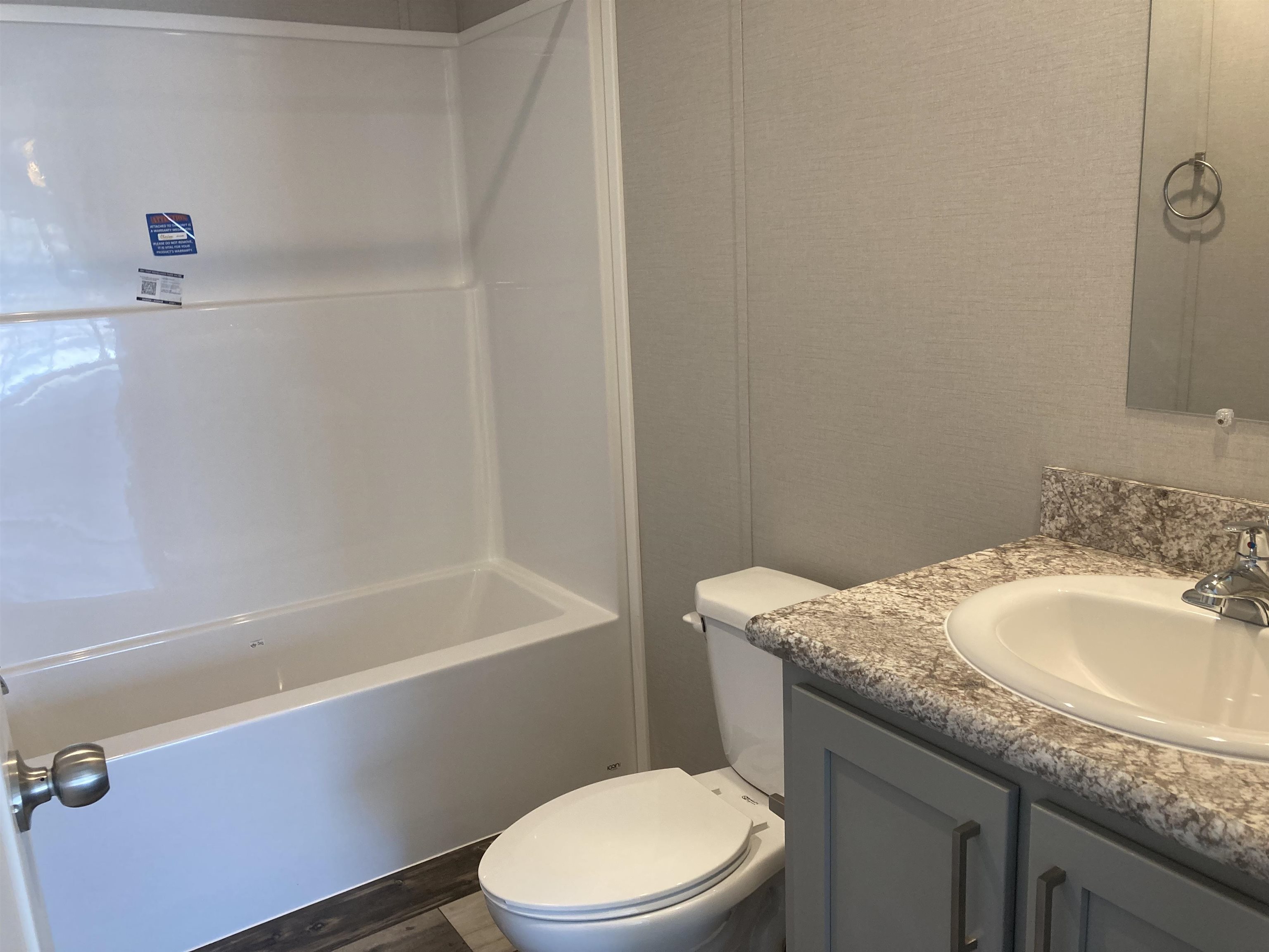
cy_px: 476
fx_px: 1026
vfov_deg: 49.7
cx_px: 634
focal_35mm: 28
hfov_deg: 63.4
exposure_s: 1/60
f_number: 1.8
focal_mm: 3.99
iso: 64
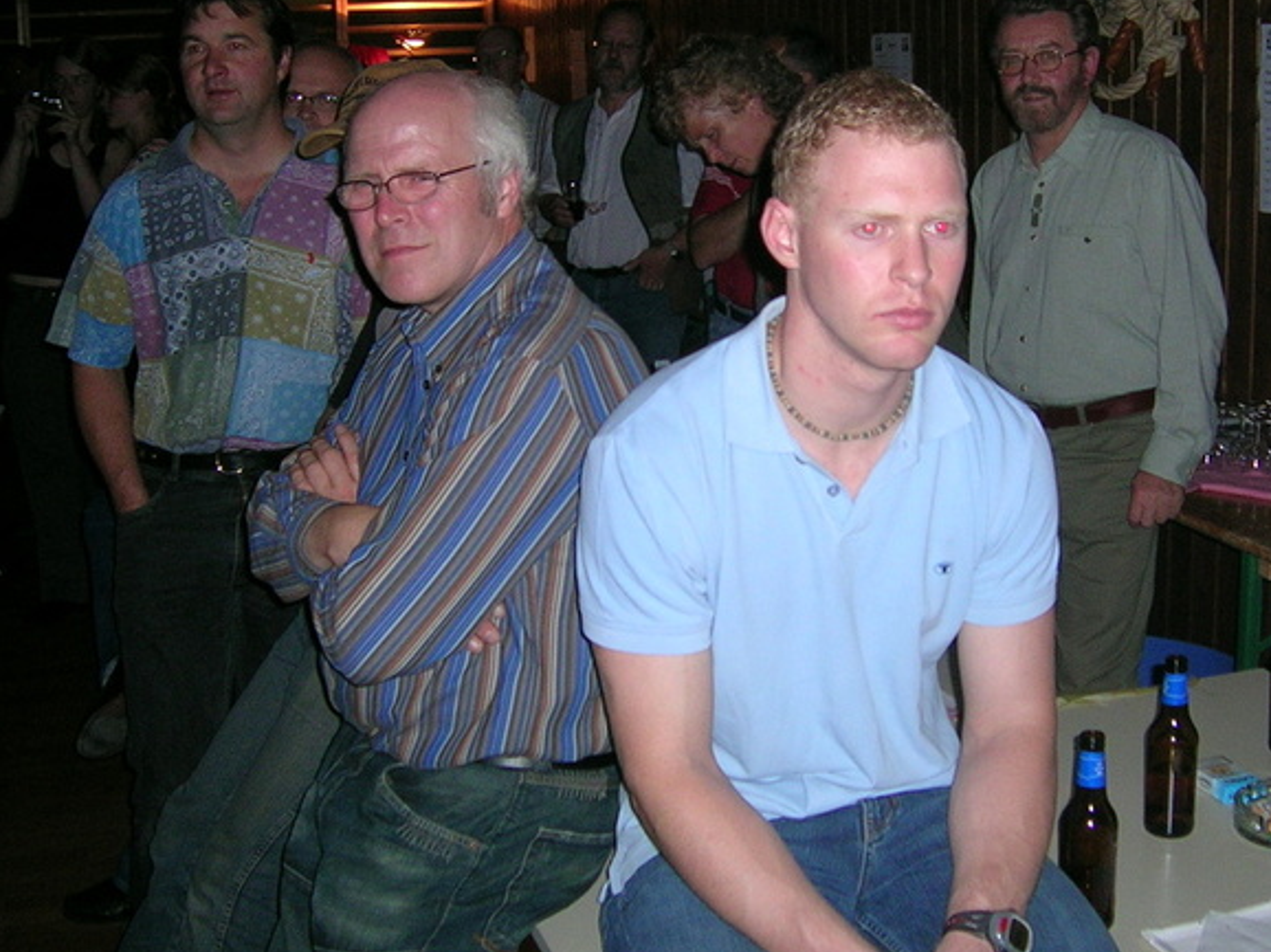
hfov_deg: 39.4
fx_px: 1762
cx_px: 796
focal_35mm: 48
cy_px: 407
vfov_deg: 30.2
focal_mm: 5.4
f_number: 2.8
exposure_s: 1/60.1
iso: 95
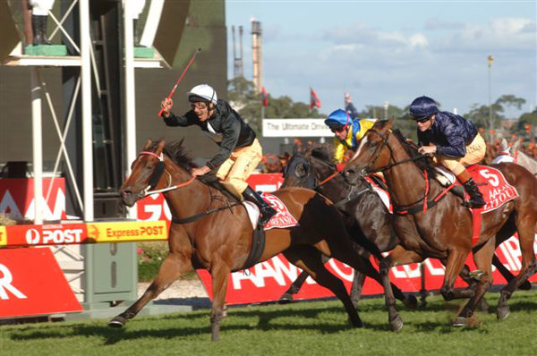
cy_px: 178
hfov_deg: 9.5
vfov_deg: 6.3
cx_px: 268
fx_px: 3239
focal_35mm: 218
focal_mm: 145
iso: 250
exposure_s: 1/800
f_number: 7.1
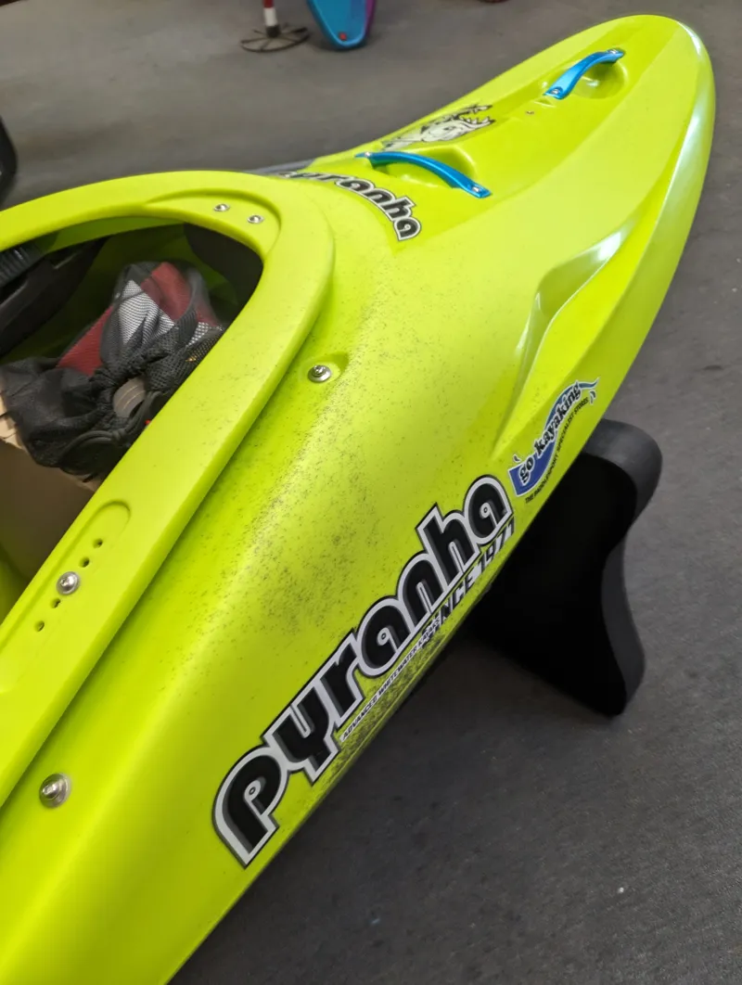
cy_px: 492
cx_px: 371
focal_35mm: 24
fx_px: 684
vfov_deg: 71.5
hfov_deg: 57.0
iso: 167
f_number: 1.85
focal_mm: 6.81
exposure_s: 1/100
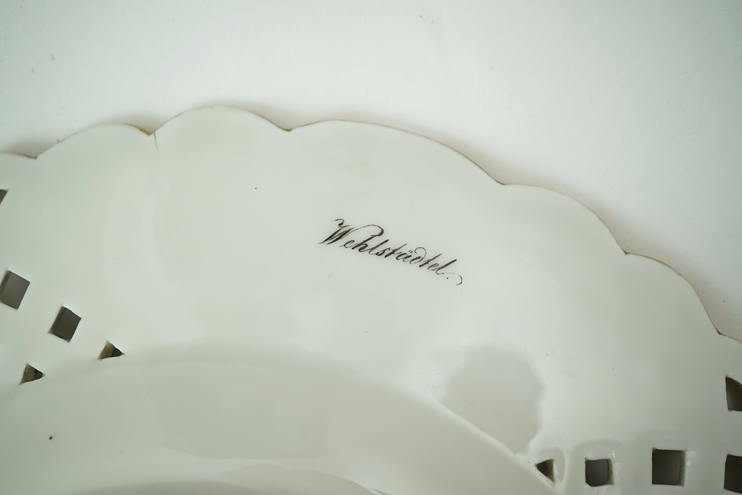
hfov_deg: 43.6
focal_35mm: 45
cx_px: 371
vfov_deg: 29.9
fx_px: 927
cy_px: 248
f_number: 6.3
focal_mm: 30
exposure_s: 1/60
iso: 320
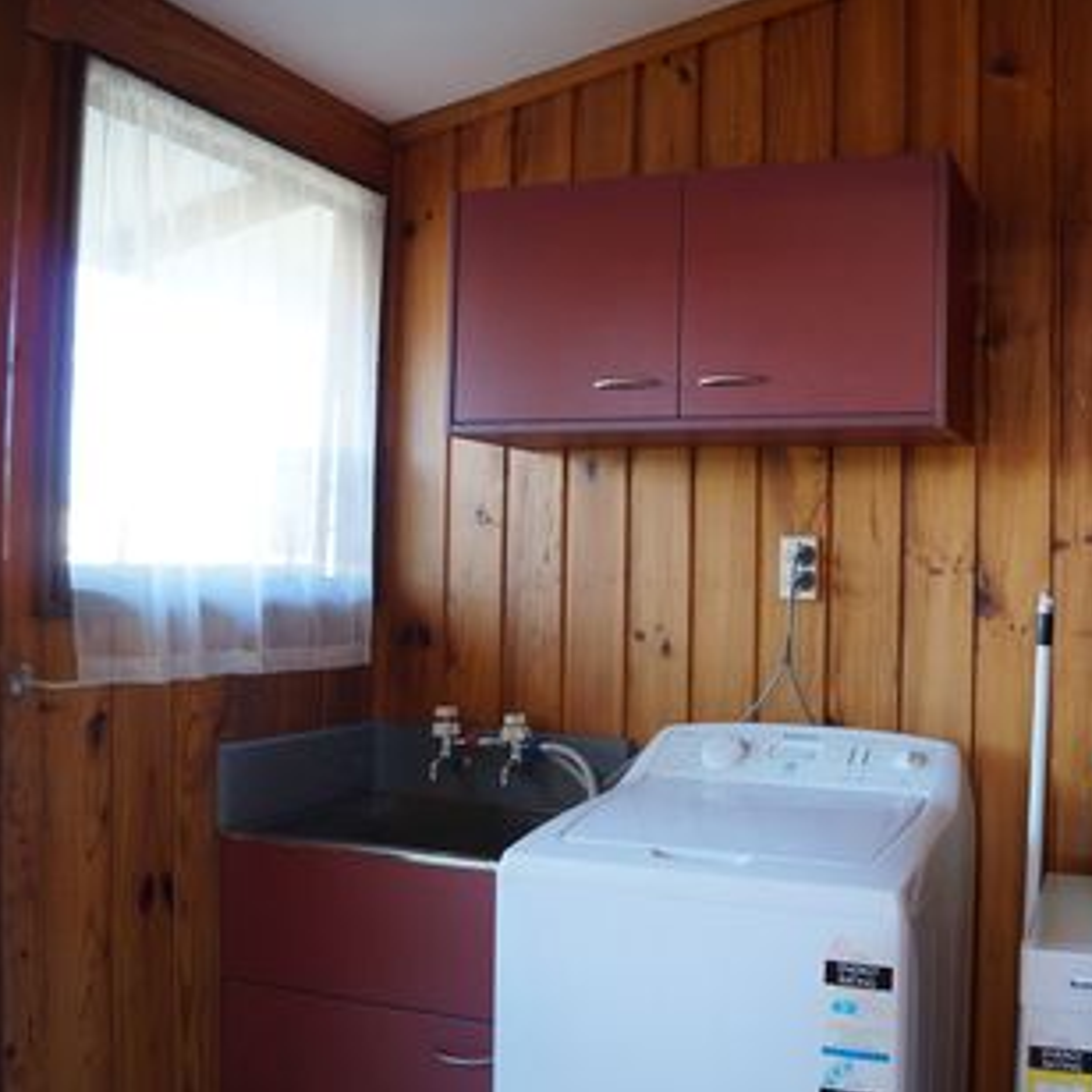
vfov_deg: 47.2
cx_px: 769
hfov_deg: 46.1
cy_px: 548
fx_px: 1249
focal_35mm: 35
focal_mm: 18
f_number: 4
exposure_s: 1/60
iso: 500
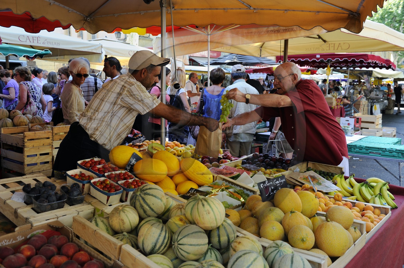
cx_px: 202
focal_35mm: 34
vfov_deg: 38.8
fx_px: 381
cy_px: 134
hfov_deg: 55.8
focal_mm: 34
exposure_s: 1/160
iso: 400
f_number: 4.5
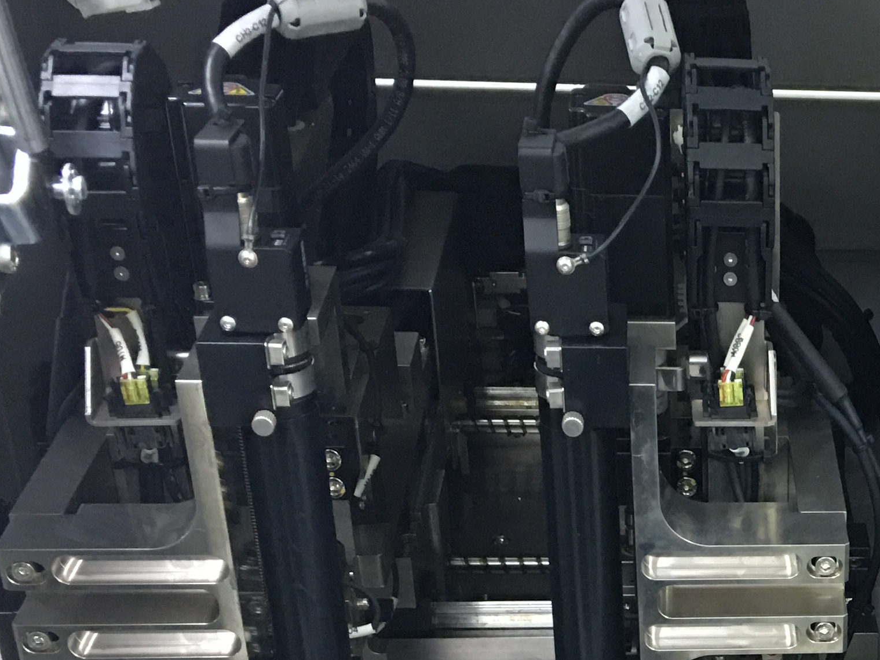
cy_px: 816
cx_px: 940
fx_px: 1957
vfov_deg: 18.1
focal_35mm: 77
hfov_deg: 23.9
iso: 100
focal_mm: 4.15
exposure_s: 1/15
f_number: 2.2
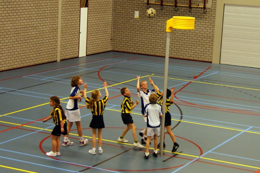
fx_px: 386
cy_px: 87
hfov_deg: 37.2
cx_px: 132
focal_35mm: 54
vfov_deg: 25.3
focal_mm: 35
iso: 800
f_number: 4.5
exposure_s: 1/100
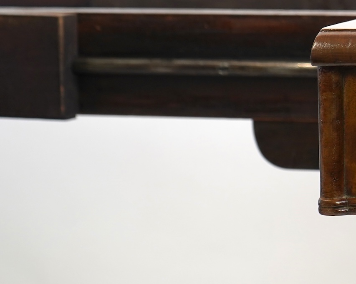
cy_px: 125
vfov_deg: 10.9
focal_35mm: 142
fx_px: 1496
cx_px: 580
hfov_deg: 12.7
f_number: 5
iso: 640
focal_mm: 43
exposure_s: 1/125
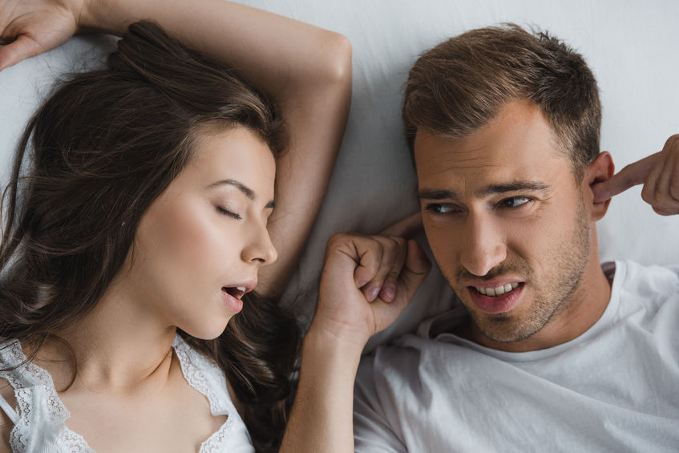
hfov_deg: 12.8
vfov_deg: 8.6
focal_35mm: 160
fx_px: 3018
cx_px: 340
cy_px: 226
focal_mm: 160
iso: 800
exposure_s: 1/160
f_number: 4.5
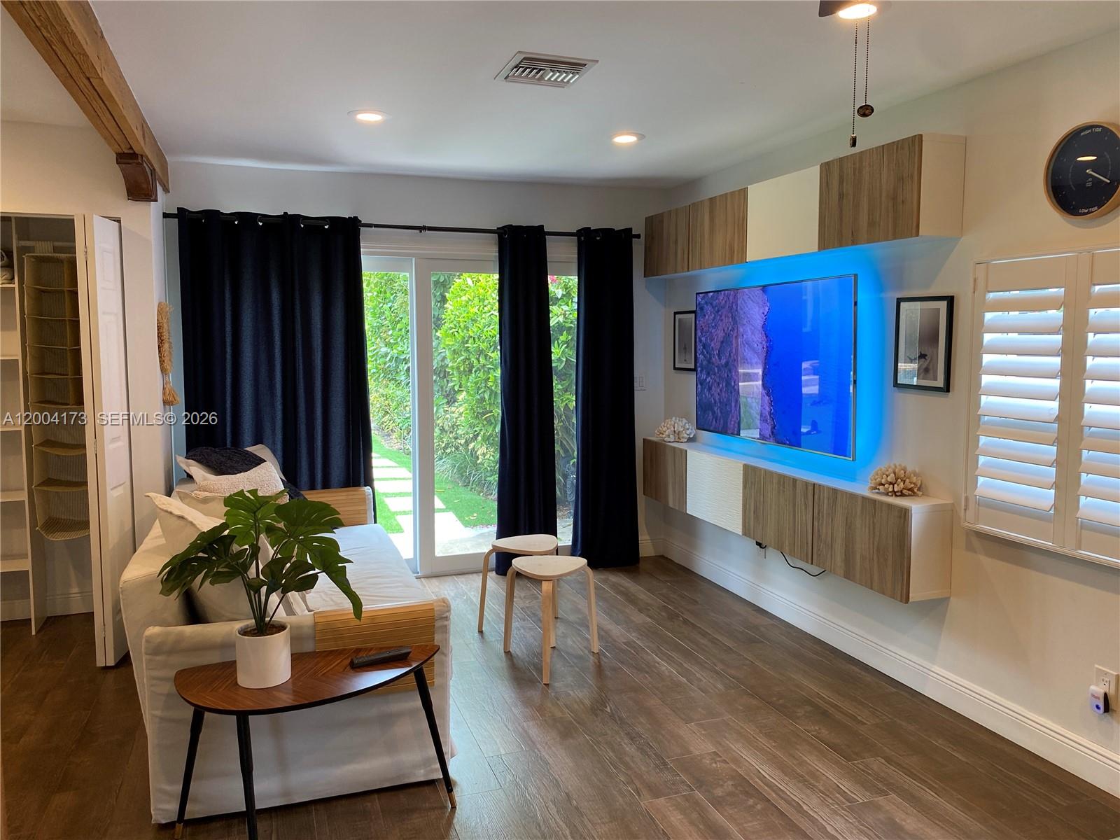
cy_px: 420
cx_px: 560
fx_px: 841
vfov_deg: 53.1
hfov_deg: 67.3
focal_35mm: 26
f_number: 1.8
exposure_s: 1/60
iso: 80
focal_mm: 4.25
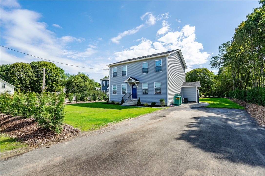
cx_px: 132
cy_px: 88
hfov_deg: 93.3
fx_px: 125
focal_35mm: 17
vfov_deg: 70.4
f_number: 6.3
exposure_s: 1/250
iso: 100
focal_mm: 17
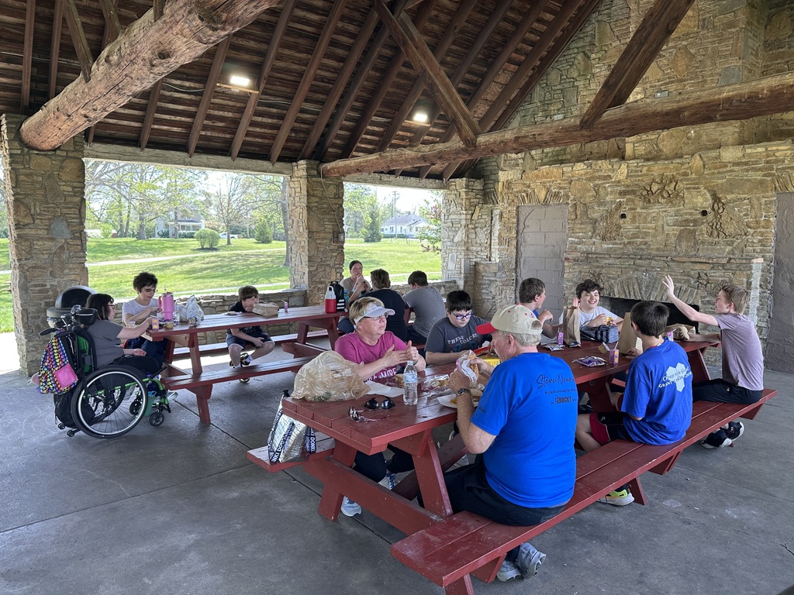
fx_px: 550
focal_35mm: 24
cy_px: 298
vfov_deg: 56.8
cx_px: 397
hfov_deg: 71.6
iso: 80
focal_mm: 6.86
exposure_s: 1/248
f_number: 1.78
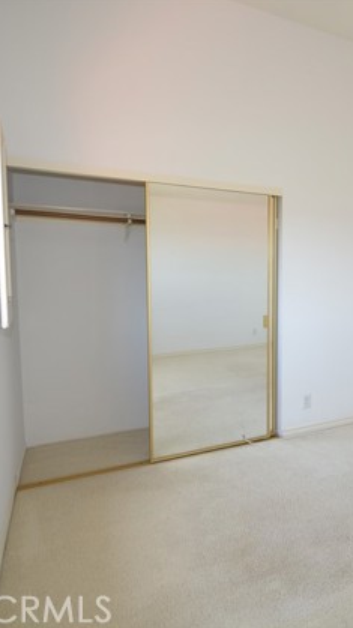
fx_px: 400
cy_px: 312
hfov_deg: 43.9
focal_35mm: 24
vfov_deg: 76.3
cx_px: 311
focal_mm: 10
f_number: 4
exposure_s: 1/60
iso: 320
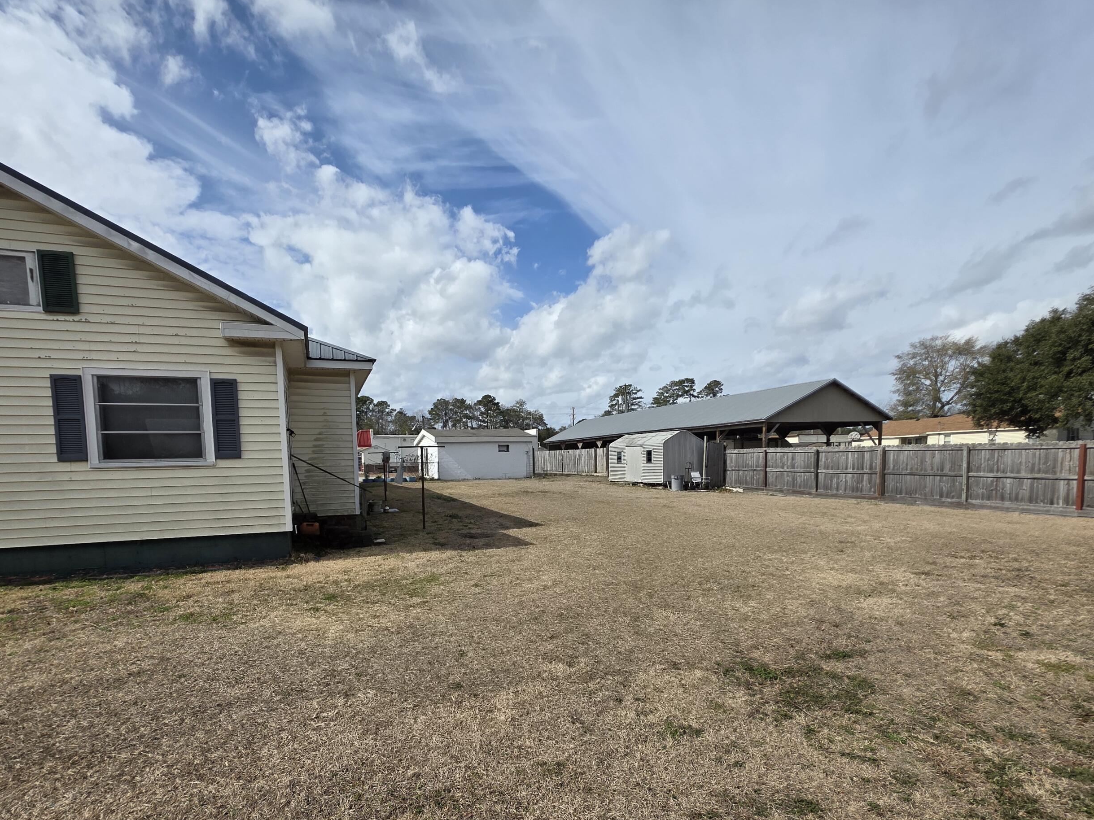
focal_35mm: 16
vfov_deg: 77.0
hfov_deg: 94.3
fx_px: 506
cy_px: 502
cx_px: 507
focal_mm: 2.2
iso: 40
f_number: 1.9
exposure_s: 1/3309
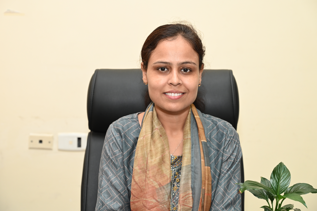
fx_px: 572
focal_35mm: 65
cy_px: 106
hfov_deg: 31.0
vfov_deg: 20.9
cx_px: 158
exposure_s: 1/125
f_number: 5
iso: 1250
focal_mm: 65
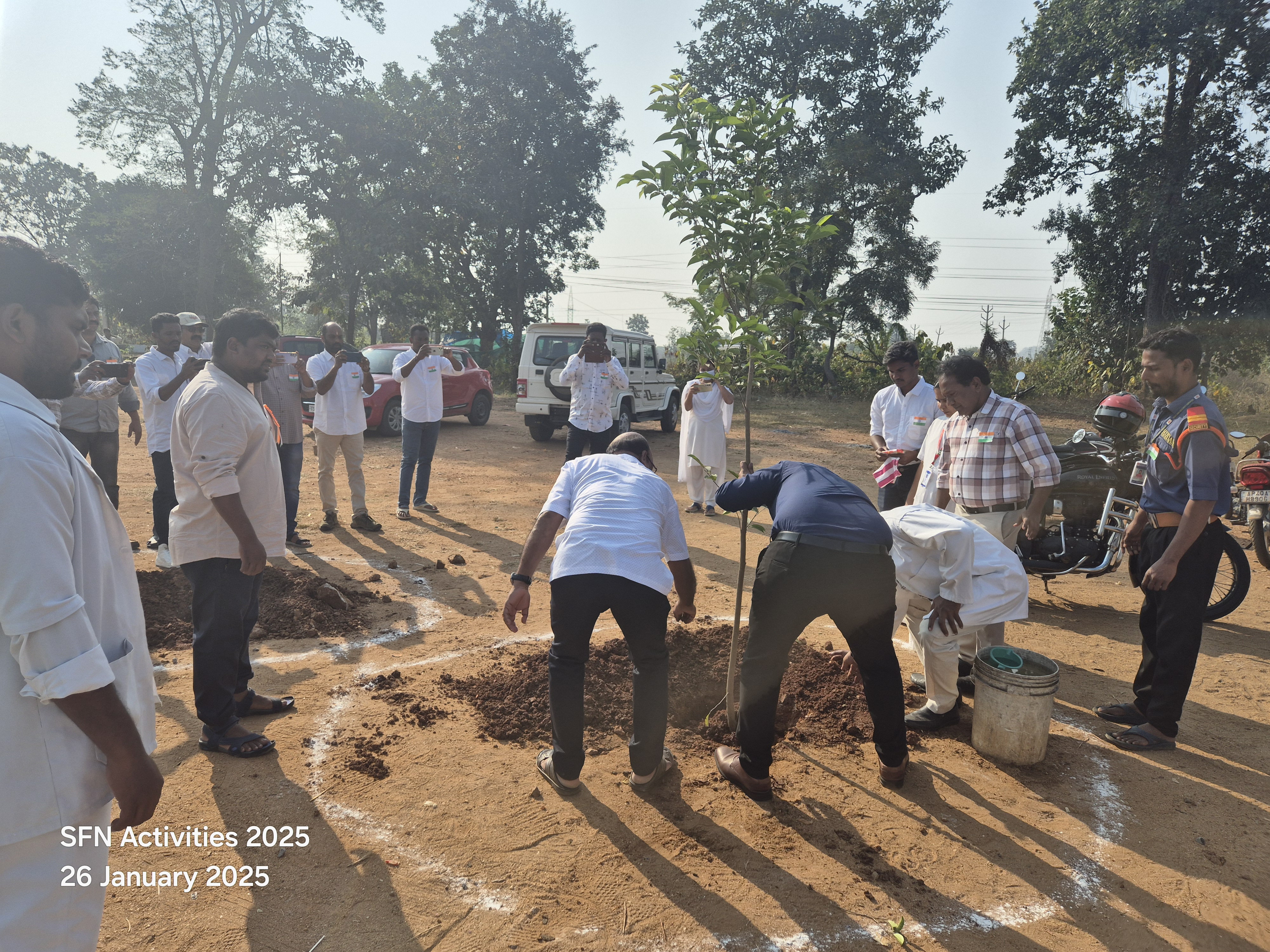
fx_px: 844
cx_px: 635
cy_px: 476
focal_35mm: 23
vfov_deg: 58.9
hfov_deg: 73.9
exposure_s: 1/2640
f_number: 1.8
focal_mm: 5.4
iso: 25
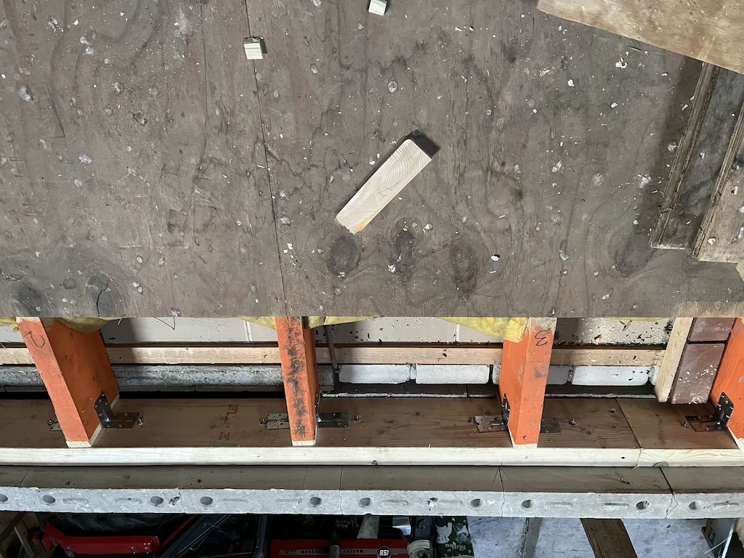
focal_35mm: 26
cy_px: 279
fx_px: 559
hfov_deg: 67.3
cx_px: 372
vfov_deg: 53.1
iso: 500
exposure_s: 1/45
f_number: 1.6
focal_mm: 5.1
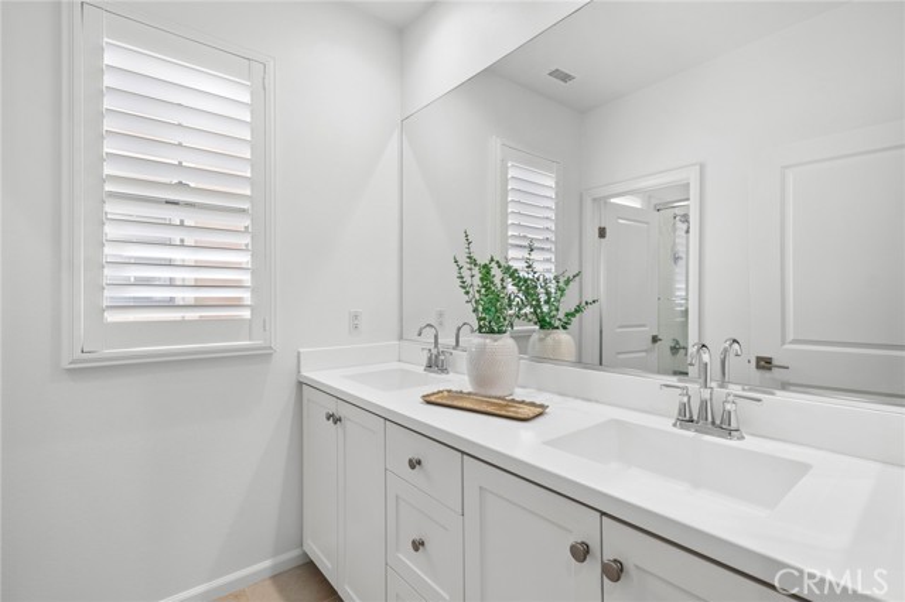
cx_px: 452
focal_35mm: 16
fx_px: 402
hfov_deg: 96.8
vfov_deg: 73.7
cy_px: 301
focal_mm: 16
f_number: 9
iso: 200
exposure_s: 1/25
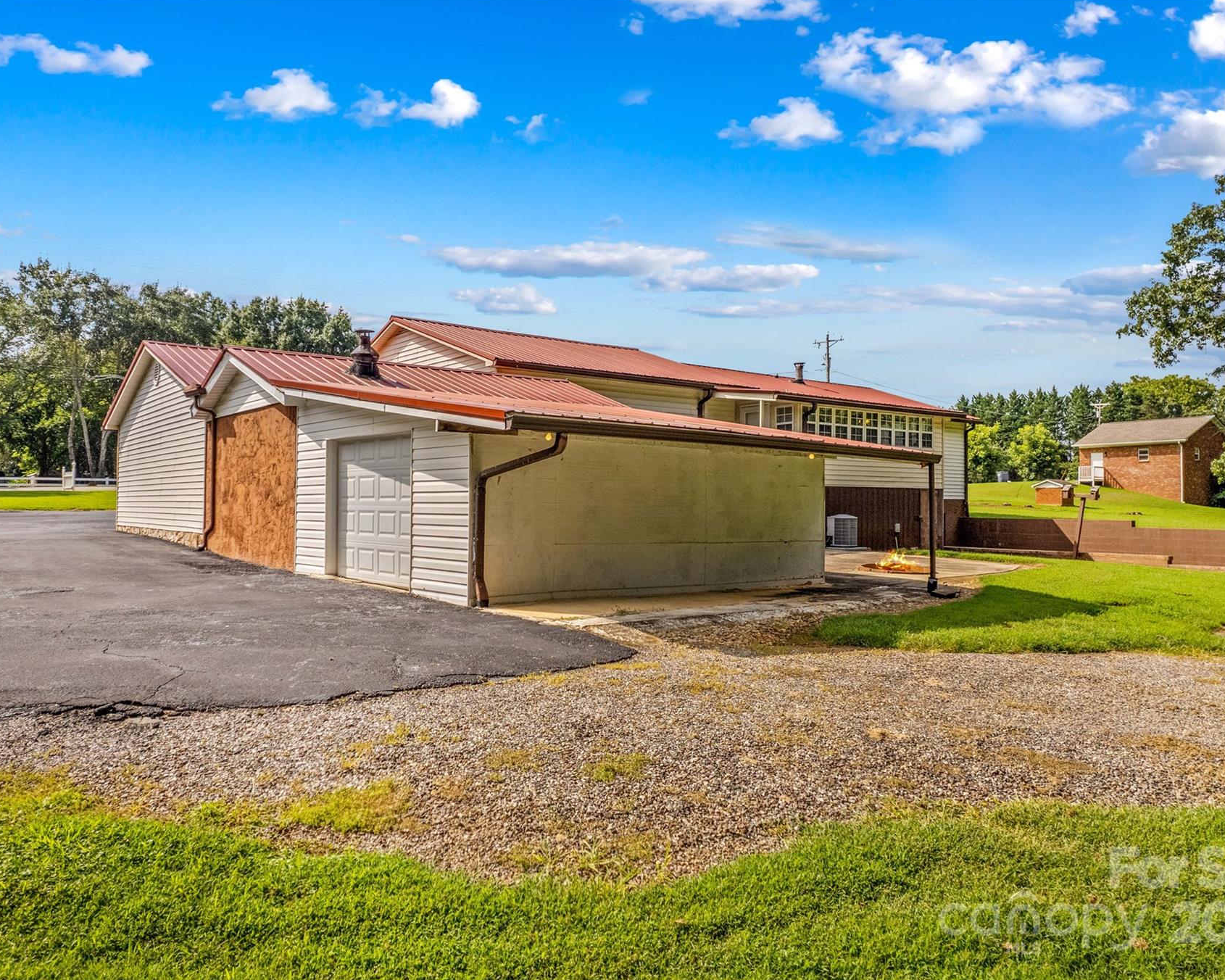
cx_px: 606
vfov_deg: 56.8
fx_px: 906
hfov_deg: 68.1
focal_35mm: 25
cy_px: 489
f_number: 2.8
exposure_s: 1/2000
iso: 150
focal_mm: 8.38
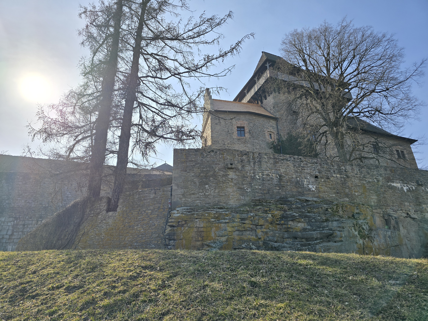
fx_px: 284
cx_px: 214
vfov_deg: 58.9
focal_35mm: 23
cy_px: 160
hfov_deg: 73.9
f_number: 1.7
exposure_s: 1/950
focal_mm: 6.3
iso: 12
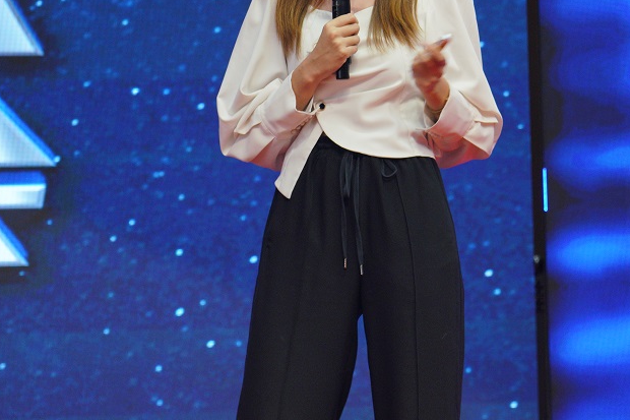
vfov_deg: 3.8
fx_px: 6263
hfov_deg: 5.8
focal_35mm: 358
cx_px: 320
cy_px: 221
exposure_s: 1/125
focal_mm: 137
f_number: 4
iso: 800
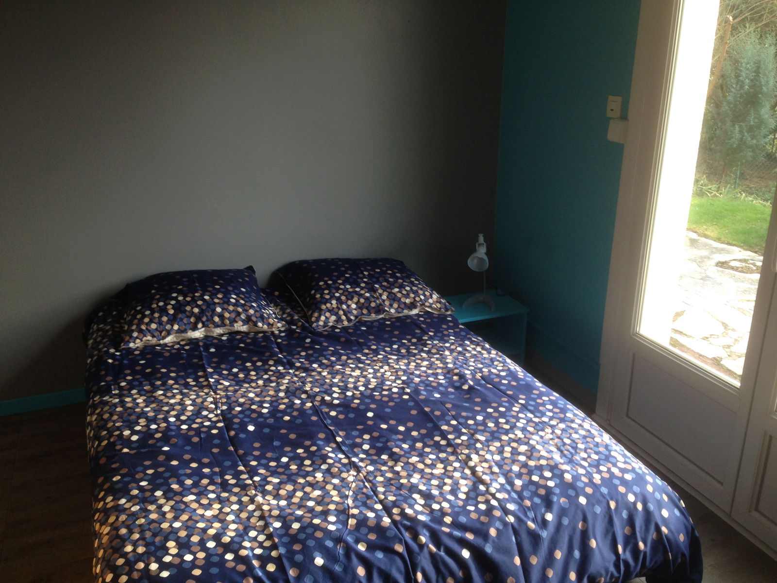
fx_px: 741
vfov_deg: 42.9
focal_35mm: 33
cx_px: 388
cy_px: 292
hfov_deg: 55.4
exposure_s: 1/40
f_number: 2.4
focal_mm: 4.12
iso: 50
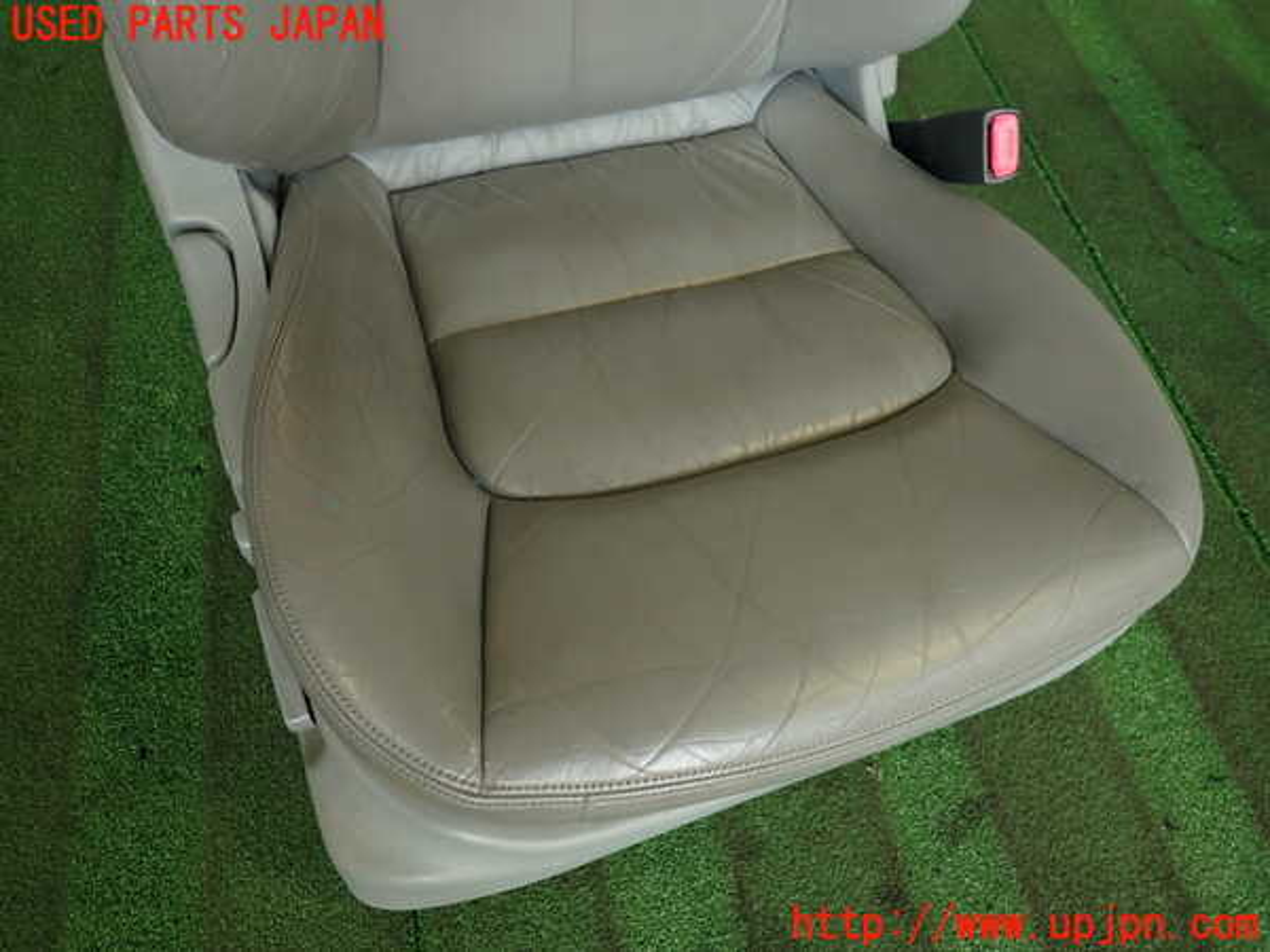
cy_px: 476
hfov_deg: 69.4
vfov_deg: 54.9
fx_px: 917
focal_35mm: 25
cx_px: 635
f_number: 2
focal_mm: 4.5
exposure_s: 1/60
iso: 160
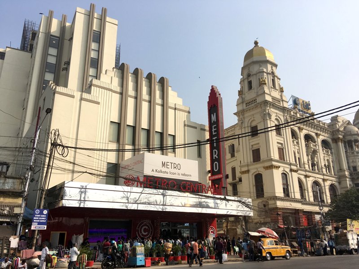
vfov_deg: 48.2
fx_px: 301
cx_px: 180
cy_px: 134
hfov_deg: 61.7
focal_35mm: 29
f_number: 2.2
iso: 25
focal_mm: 4.15
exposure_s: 1/2024
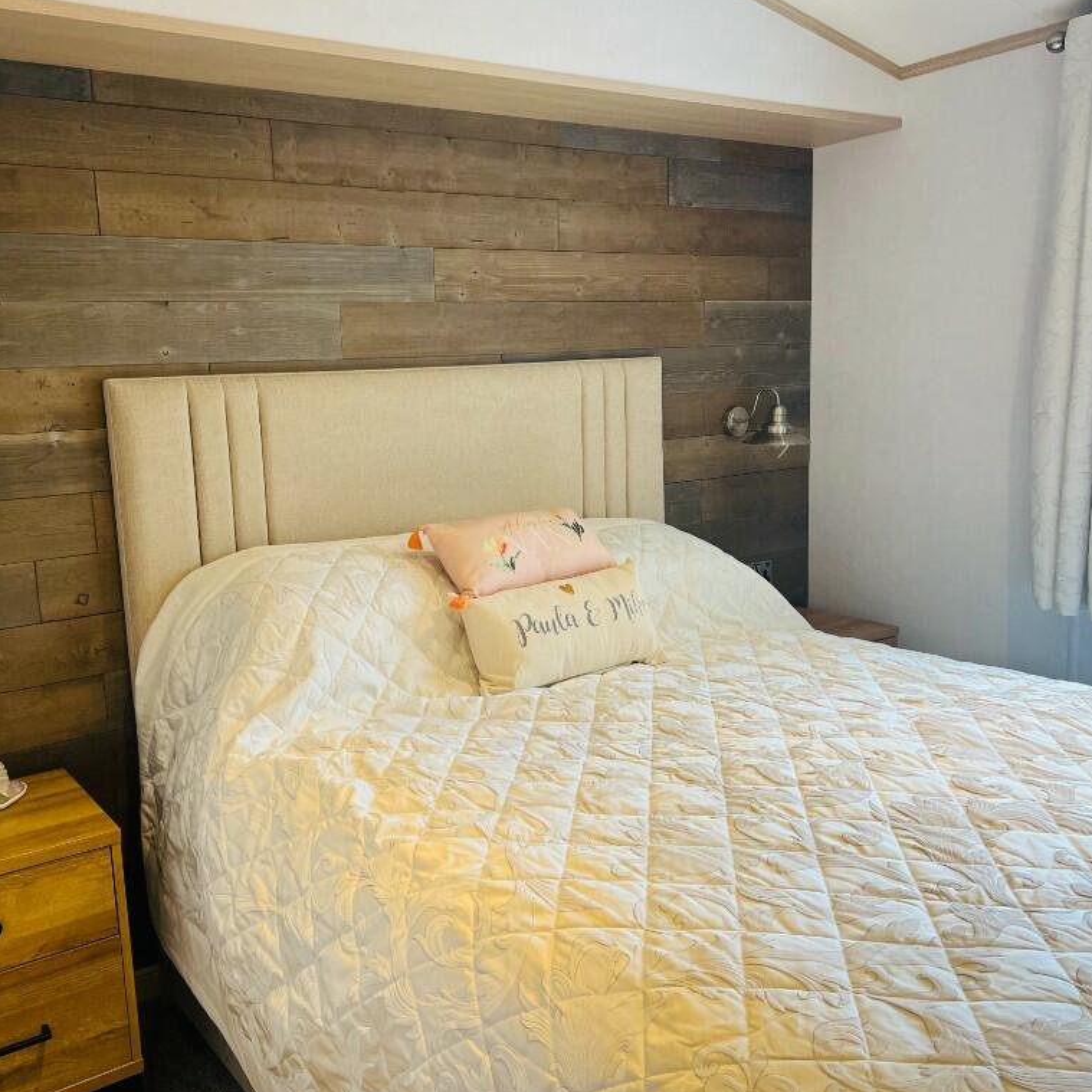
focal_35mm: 31
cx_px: 458
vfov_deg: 52.5
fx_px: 1106
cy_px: 547
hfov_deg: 52.3
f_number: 1.5
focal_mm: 5.7
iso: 125
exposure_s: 1/106
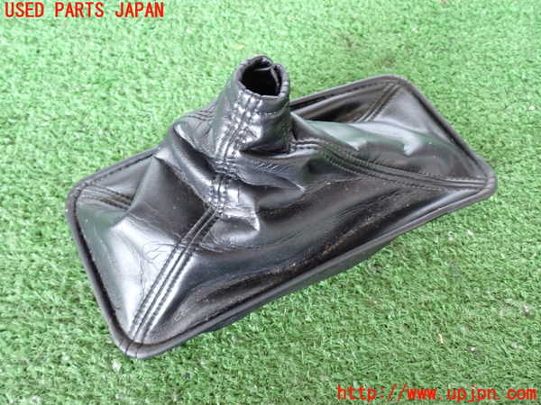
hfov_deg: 51.4
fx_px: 563
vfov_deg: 39.7
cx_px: 270
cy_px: 202
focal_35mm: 36
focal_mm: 6.37
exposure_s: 1/40
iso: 800
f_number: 2.5
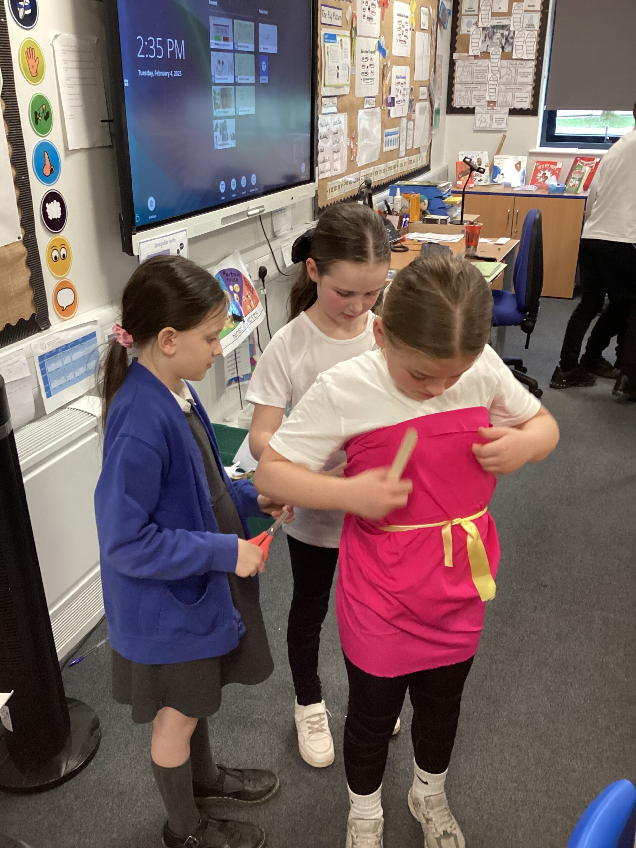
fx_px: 759
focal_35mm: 31
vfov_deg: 58.4
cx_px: 318
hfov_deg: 45.4
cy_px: 424
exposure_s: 1/60
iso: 250
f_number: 2.4
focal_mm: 3.3
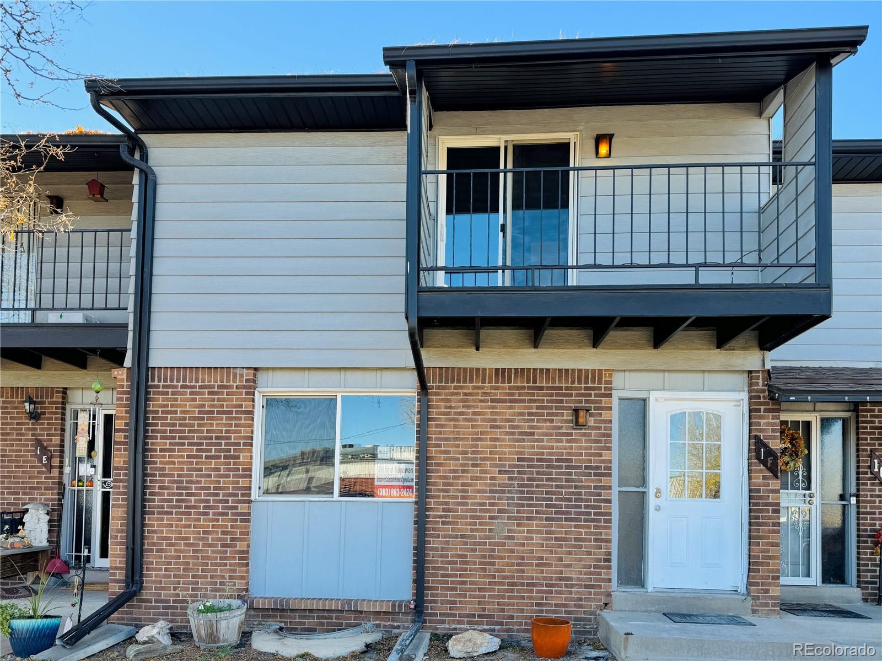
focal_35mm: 24
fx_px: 611
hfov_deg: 71.6
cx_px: 441
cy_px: 330
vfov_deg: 56.8
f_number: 1.78
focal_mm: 6.76
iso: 80
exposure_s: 1/664
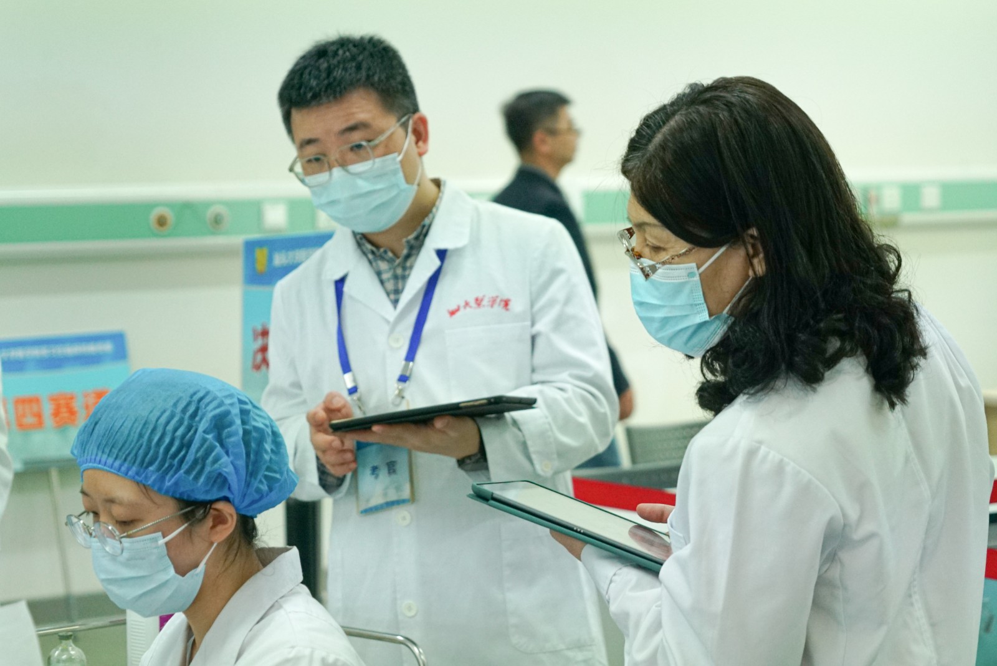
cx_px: 498
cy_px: 333
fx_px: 2798
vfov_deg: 13.6
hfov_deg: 20.2
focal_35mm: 101
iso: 4000
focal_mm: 101
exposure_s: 1/160
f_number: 5.6
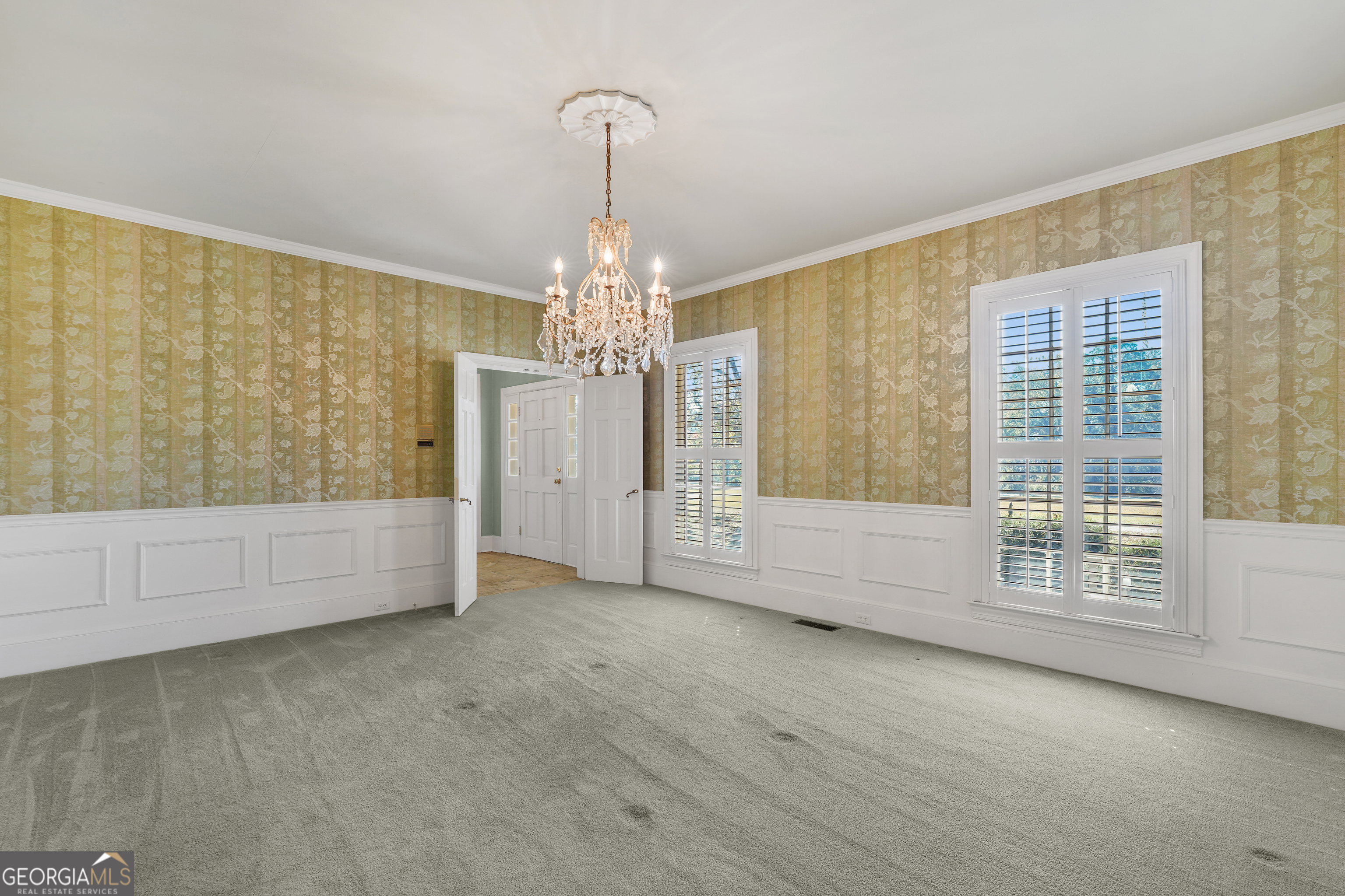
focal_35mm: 17
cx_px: 672
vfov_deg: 70.4
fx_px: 635
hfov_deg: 93.3
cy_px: 448
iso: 100
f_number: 10
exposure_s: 2.5
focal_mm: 17
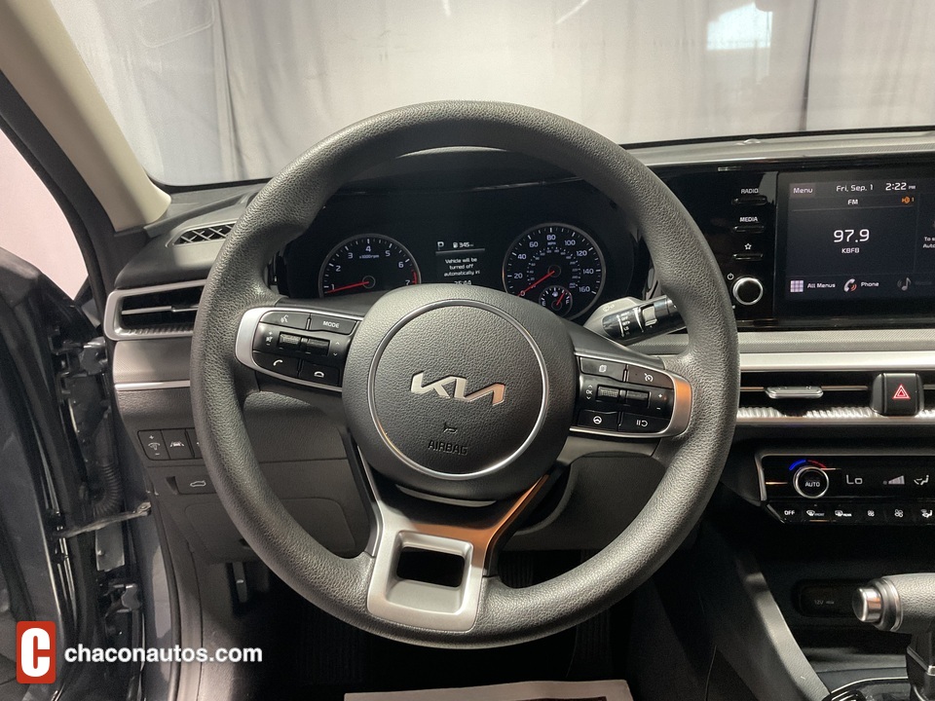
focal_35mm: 29
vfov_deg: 48.2
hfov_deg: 61.7
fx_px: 783
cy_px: 350
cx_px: 468
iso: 160
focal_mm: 3
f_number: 1.8
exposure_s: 1/60
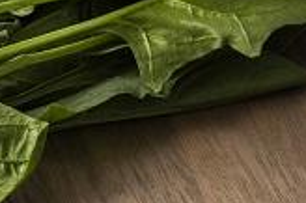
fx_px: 2717
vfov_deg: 4.3
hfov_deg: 6.4
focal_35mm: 320
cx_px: -24
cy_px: -16
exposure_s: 1/125
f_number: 8
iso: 100
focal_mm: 105
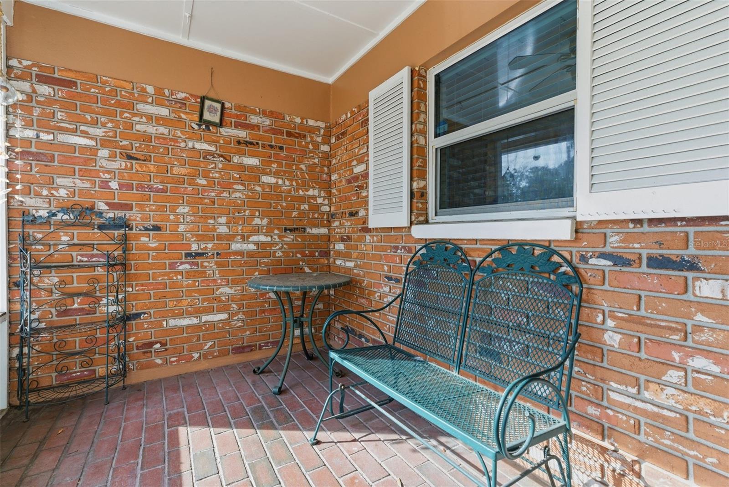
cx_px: 364
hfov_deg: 96.7
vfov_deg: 73.8
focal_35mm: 16
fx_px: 324
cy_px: 244
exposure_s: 1/100
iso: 400
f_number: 9
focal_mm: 16
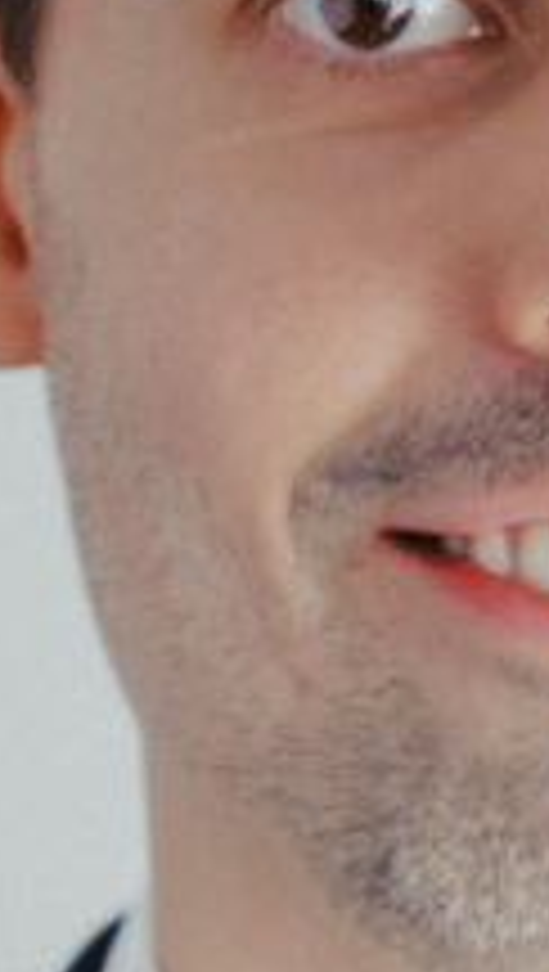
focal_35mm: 242
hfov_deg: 5.0
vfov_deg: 8.9
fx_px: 6243
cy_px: 594
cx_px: 576
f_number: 4
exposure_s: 1/320
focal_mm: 50.8
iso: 1000
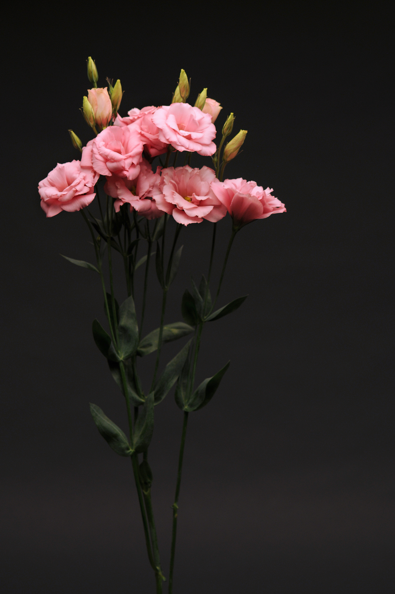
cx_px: 198
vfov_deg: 13.1
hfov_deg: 8.7
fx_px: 2598
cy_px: 297
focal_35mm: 158
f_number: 4
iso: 200
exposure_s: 1/10
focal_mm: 105
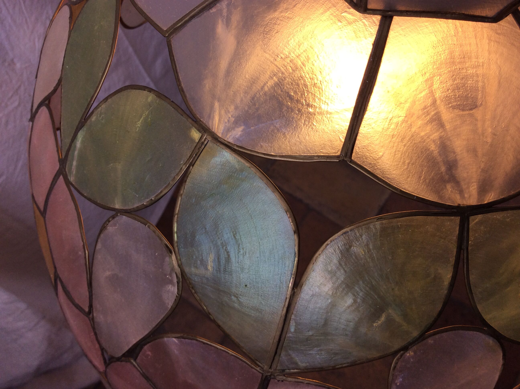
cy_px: 194
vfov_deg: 44.1
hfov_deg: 56.9
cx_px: 260
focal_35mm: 32
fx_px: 480
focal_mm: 3.3
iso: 32
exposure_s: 1/165
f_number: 2.4
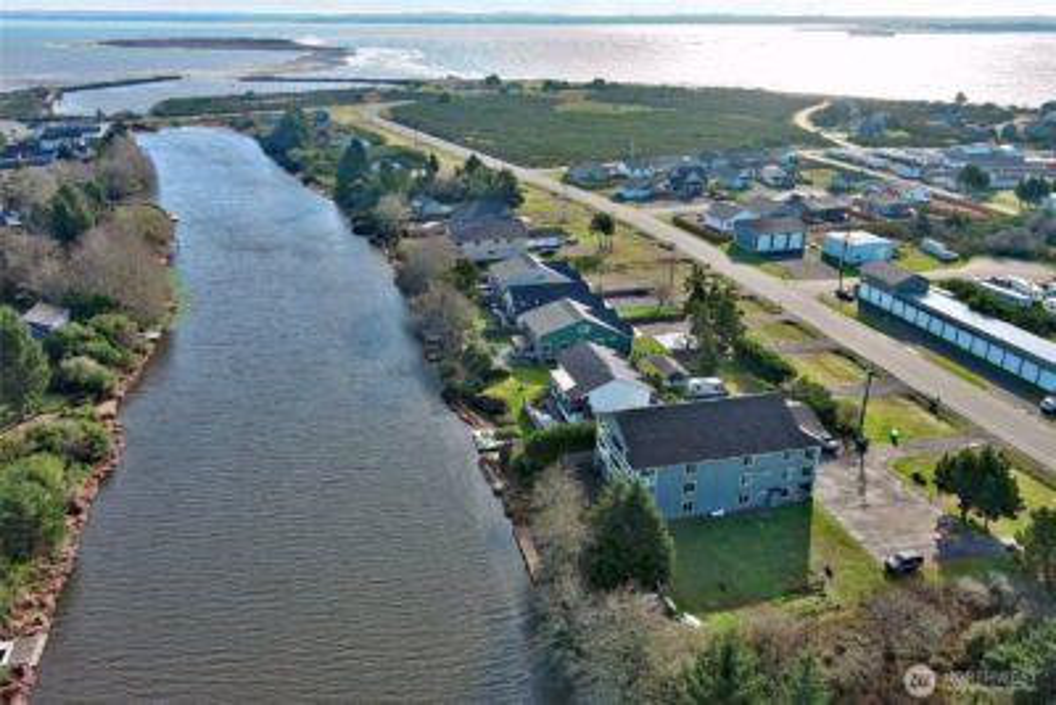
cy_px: 352
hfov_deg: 63.6
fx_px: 851
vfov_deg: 45.0
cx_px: 528
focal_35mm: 29
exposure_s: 1/544
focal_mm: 10.57
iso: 100
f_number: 2.8
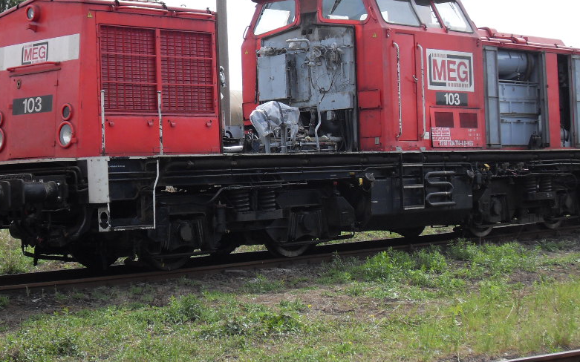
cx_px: 286
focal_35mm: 82
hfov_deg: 25.2
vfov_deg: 15.9
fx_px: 1296
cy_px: 108
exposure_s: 1/500
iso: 80
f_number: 3.7
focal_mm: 10.1
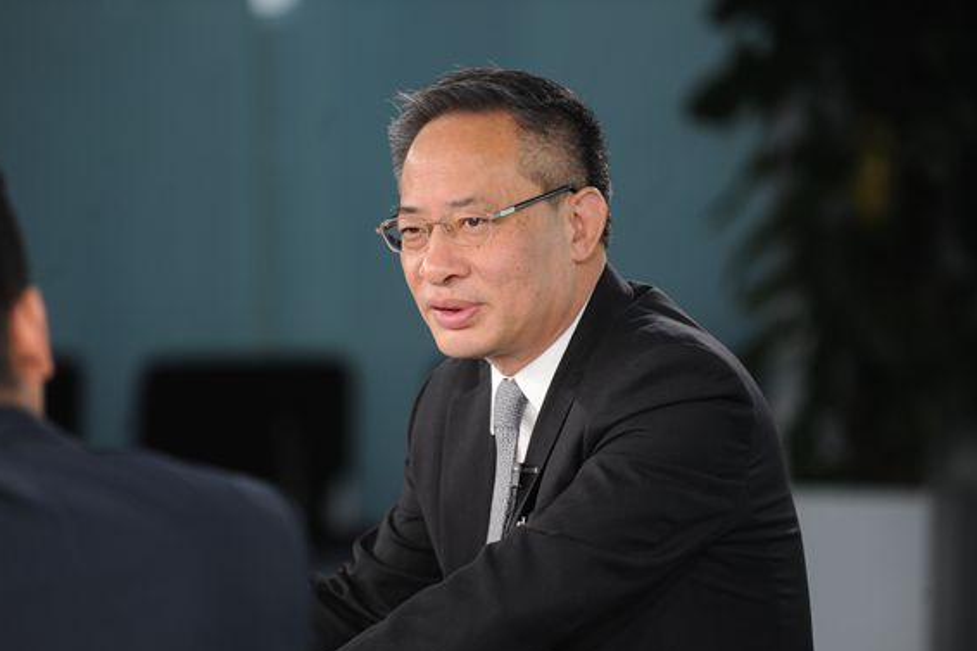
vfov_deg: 6.1
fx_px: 6131
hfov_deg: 9.1
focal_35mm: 226
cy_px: 336
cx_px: 459
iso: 800
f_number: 2.8
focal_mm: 200
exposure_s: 1/250
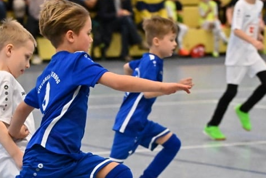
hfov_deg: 8.1
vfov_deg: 5.4
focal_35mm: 255
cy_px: 196
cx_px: 100
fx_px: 1884
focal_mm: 95
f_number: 3.5
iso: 8000
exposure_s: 1/1250
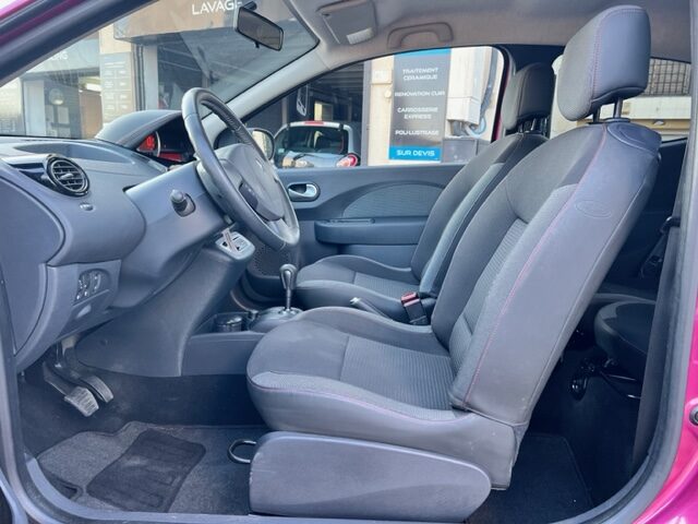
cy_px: 262
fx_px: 524
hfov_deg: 67.3
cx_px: 349
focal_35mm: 26
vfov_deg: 53.1
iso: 100
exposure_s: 1/121
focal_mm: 5.7
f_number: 1.5
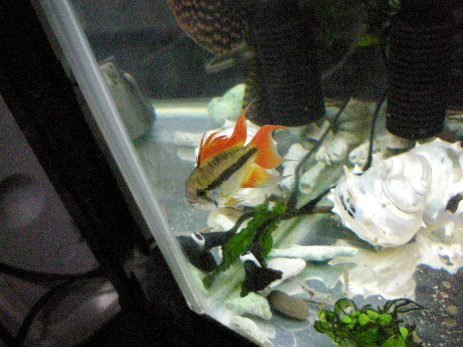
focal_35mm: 35
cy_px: 174
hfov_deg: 52.6
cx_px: 232
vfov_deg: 40.7
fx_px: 468
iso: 1277
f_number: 2.8
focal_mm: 5.8
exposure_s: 1/131
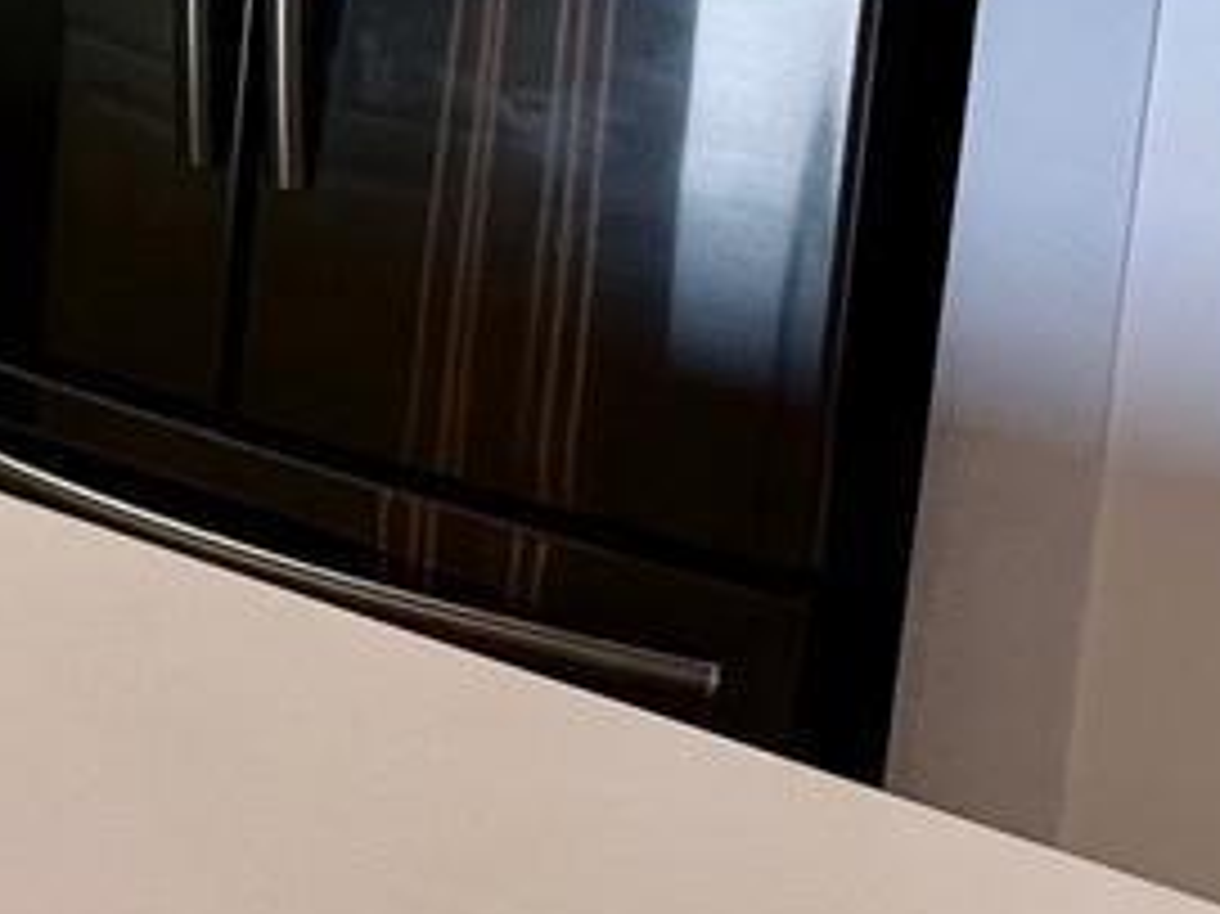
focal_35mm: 69
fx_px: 2431
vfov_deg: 19.8
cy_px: -225
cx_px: -585
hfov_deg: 23.1
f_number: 1.8
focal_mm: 1.57
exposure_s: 1/60
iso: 125
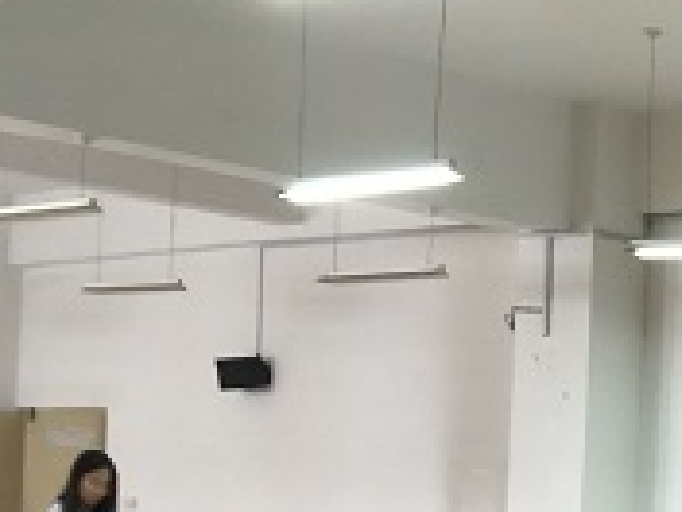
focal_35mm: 80
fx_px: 1576
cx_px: 891
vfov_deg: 17.8
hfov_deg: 21.9
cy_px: 562
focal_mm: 3.79
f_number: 2
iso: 189
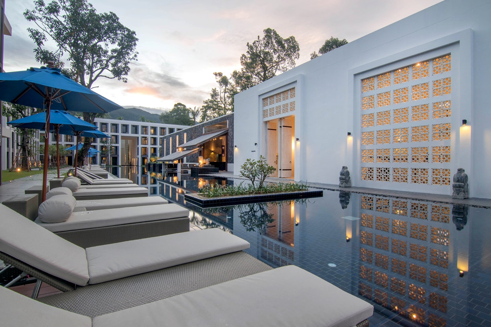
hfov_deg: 90.0
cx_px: 246
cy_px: 164
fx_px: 245
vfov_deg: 67.4
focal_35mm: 18
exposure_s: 2
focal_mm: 12
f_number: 11
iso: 100
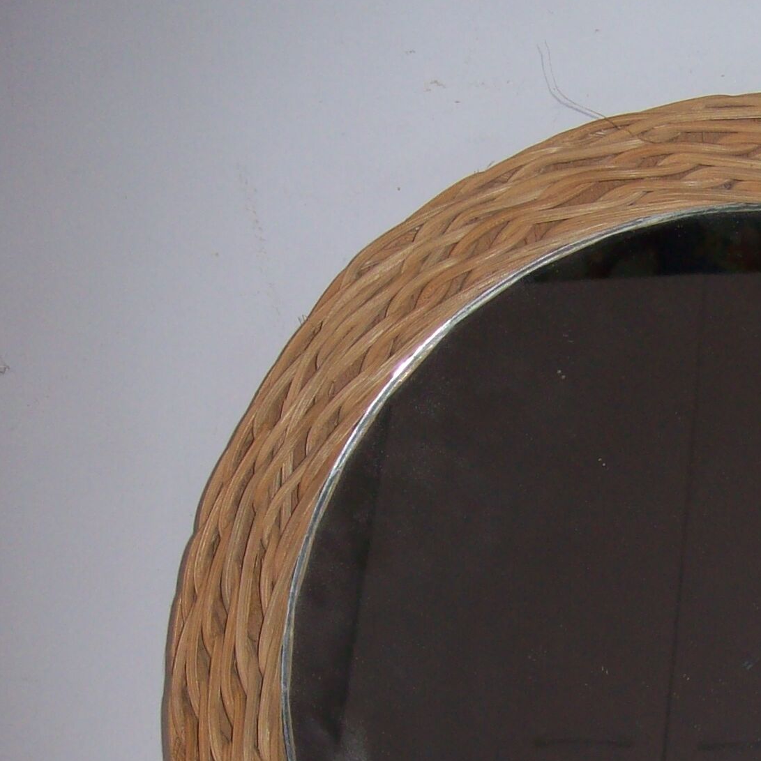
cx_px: 699
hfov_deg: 20.4
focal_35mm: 83
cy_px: 656
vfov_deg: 20.5
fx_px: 2064
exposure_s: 1/64
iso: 80
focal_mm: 6
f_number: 2.7
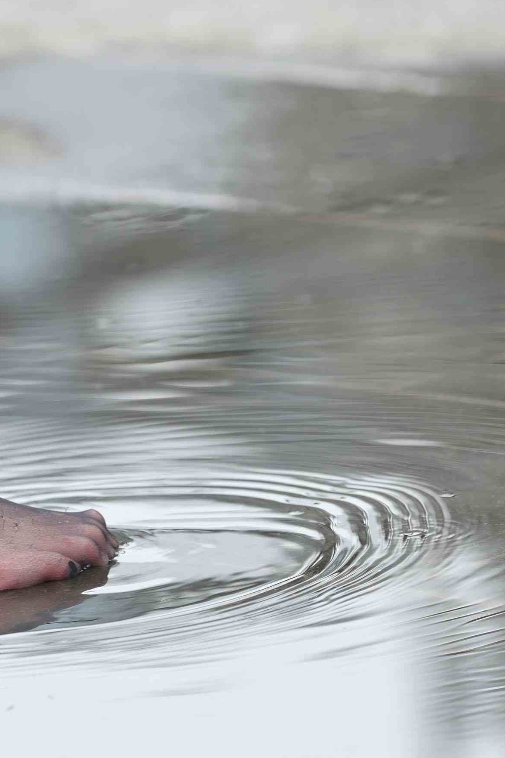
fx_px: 9342
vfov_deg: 4.6
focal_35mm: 444
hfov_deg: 3.1
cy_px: 213
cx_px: -27
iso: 200
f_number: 4
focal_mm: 170
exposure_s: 1/320
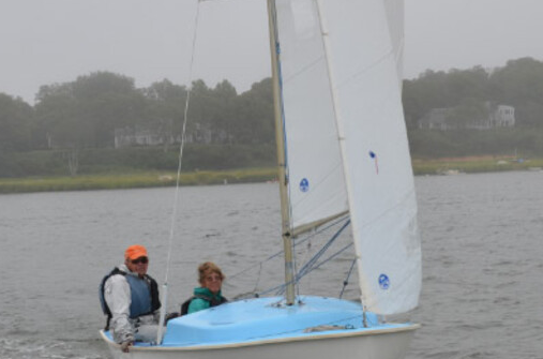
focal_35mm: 106
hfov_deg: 19.3
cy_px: 186
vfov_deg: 12.8
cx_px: 329
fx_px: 1595
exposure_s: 1/250
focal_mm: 35
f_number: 8
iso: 100
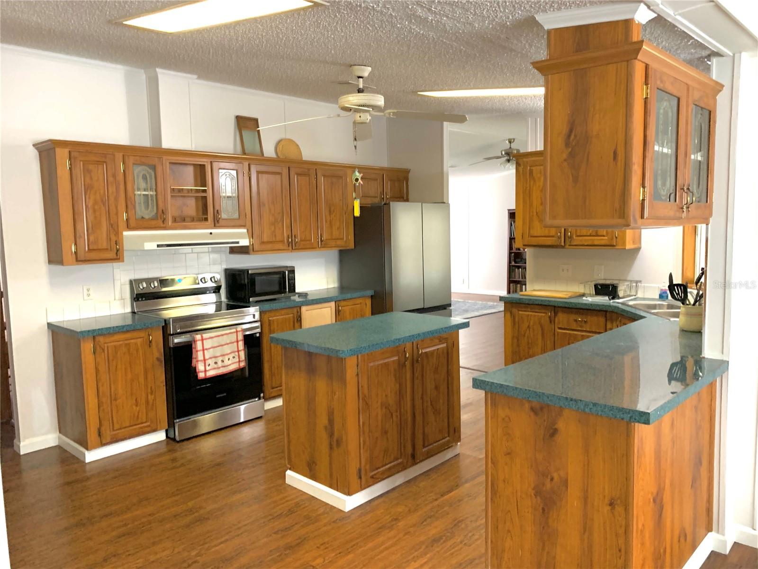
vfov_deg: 53.1
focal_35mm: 26
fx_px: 569
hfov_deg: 67.3
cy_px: 284
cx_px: 379
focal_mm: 4.25
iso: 250
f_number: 1.8
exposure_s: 1/30
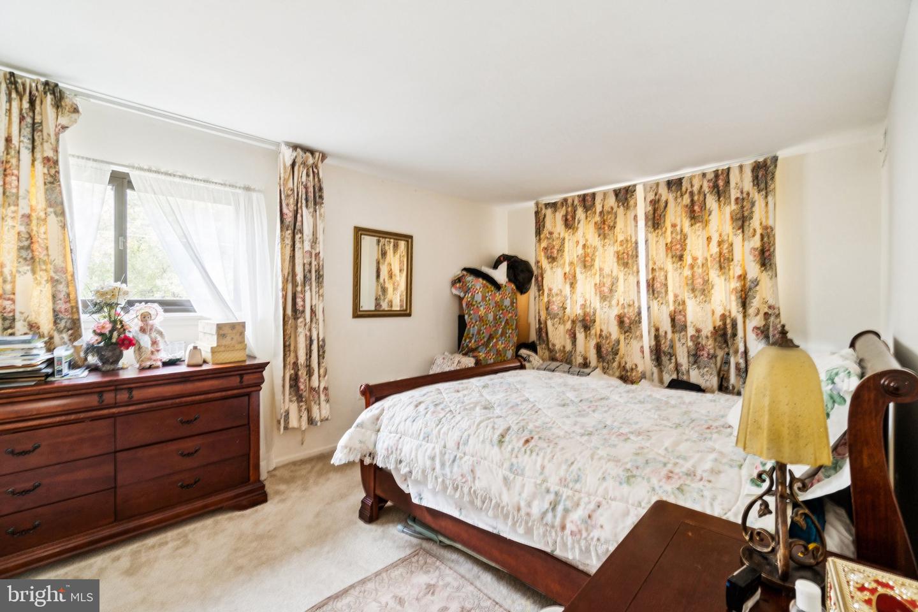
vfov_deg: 77.3
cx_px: 459
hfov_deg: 100.4
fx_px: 382
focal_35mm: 15
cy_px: 306
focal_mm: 10
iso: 200
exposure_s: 1/1.67
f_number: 7.1
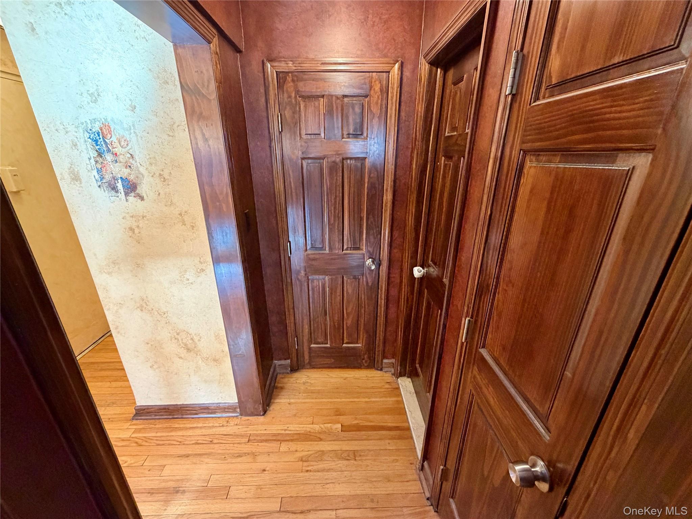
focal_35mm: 14
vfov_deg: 85.7
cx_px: 346
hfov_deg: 102.1
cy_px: 260
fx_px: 280
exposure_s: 1/60
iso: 400
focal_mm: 2.22
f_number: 2.2
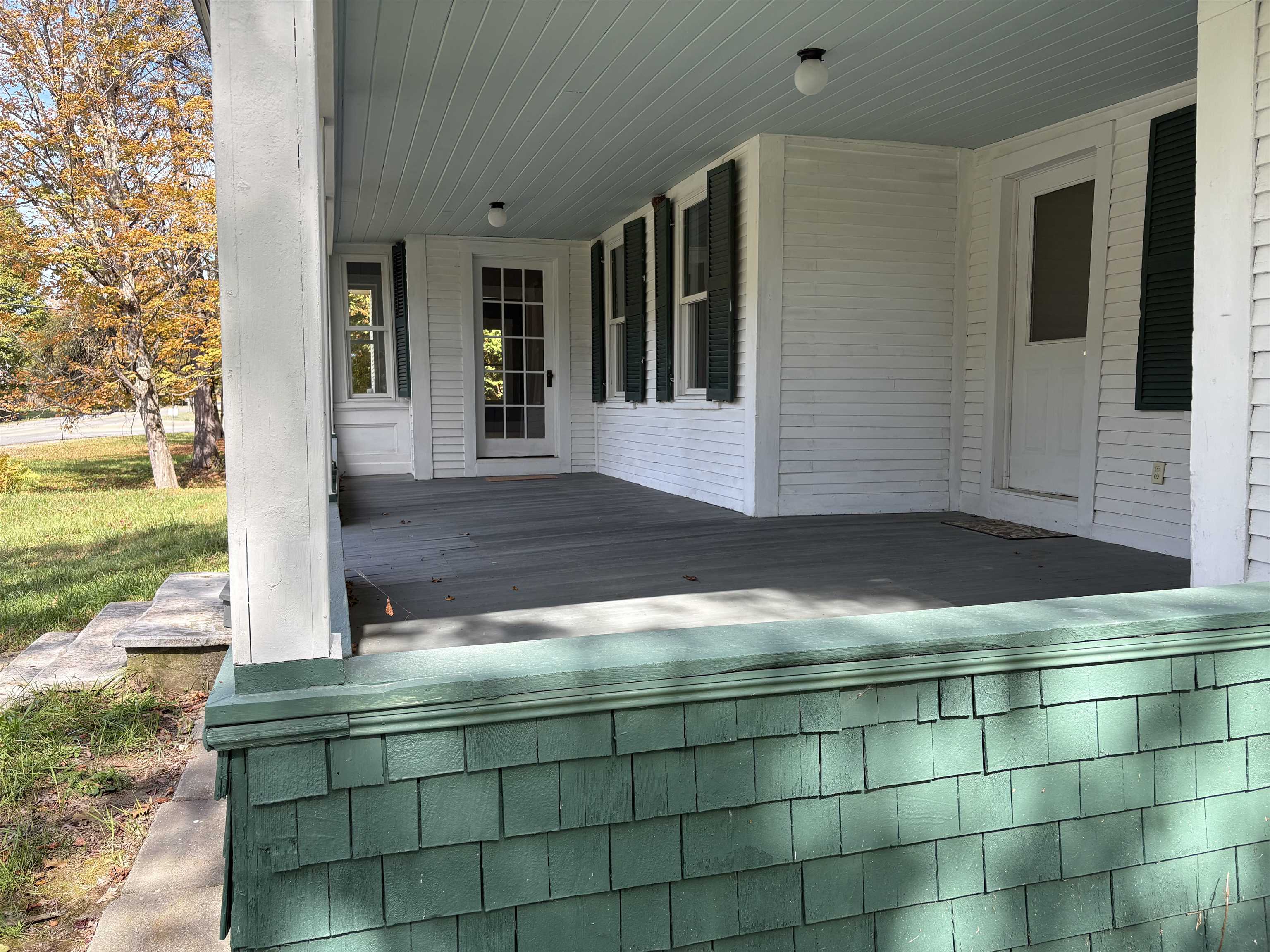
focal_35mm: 26
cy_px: 476
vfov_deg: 53.1
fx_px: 954
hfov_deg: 67.3
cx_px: 635
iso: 50
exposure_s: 1/414
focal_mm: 5.96
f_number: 1.6
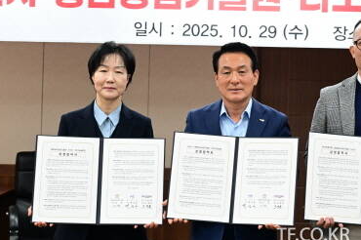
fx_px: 852
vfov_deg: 16.0
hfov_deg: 23.8
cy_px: 93
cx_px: 242
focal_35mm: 85
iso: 2000
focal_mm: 49
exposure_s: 1/200
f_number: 4.5
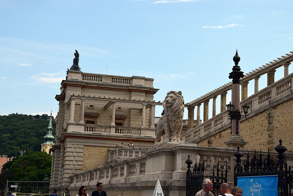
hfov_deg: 31.9
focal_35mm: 63
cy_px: 98
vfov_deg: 21.6
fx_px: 513
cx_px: 146
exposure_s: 1/500
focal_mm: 42
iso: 280
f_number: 11
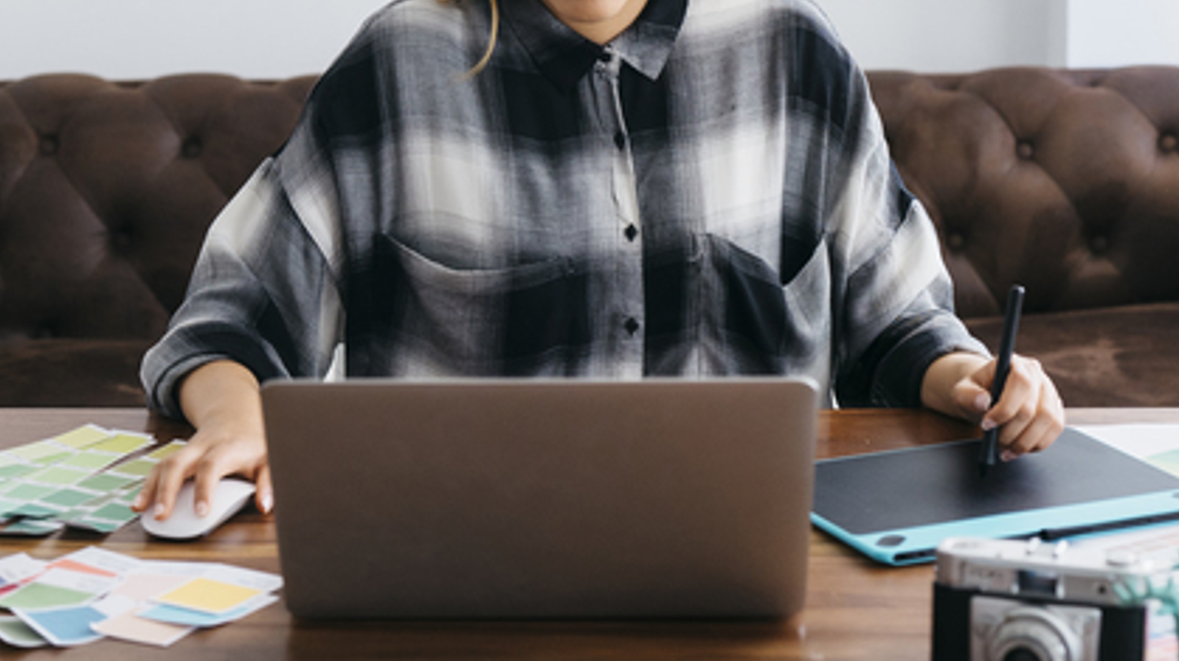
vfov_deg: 11.8
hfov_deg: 21.0
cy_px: 103
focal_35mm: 102
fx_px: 3187
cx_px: 553
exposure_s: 1/40
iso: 400
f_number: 2.8
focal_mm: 51
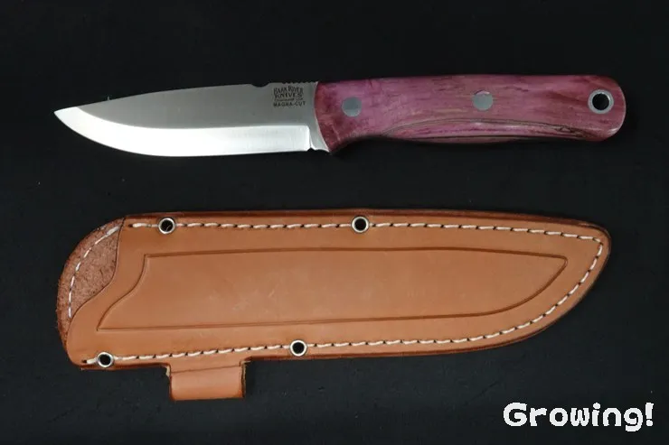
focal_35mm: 34
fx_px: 632
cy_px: 222
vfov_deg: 38.9
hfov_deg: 55.8
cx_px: 334
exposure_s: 1/40
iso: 2000
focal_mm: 12.76
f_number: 11
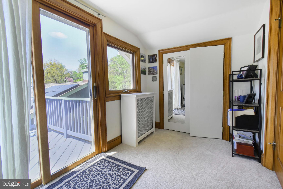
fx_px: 118
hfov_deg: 100.4
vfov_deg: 77.3
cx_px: 142
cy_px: 94
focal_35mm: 15
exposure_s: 1/30
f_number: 10
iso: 200
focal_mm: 10
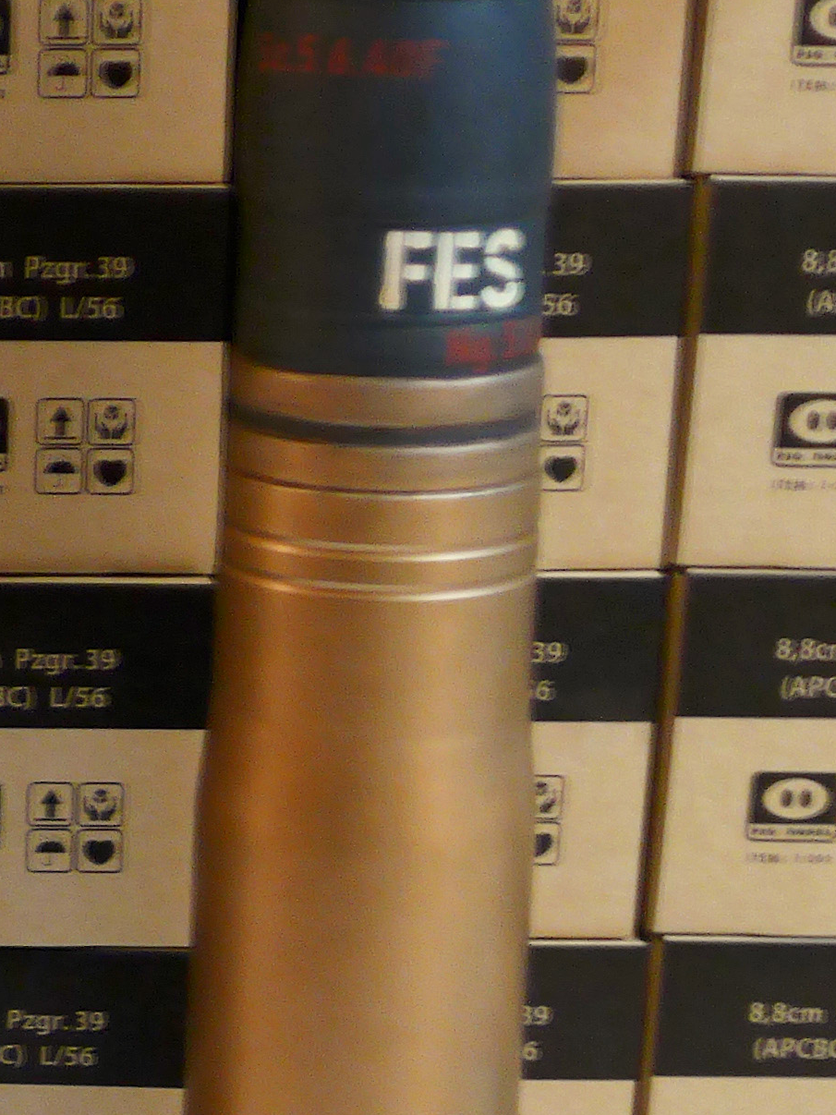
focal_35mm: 116
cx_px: -339
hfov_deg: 12.3
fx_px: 3736
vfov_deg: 16.8
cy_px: 934
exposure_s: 1/4
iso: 100
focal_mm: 7.5
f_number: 2.4
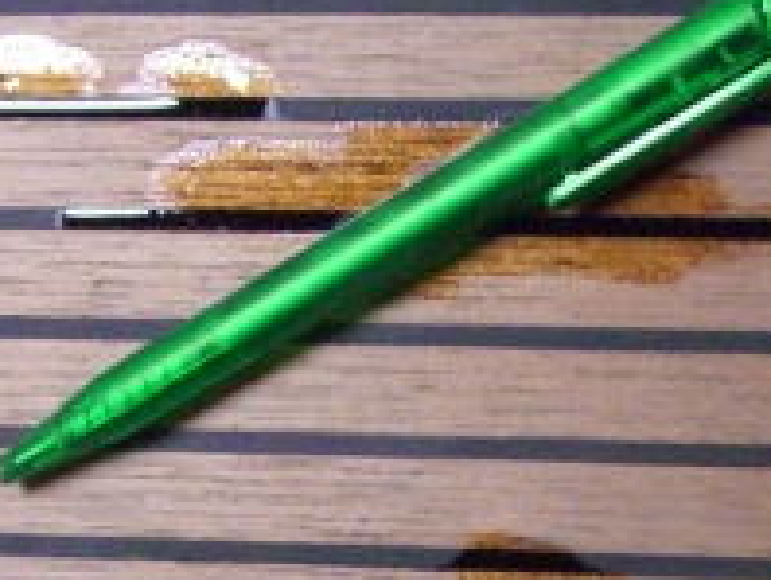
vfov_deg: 12.7
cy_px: 611
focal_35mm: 115
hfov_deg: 17.1
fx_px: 2564
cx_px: 378
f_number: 2.8
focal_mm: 7.9
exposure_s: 1/400
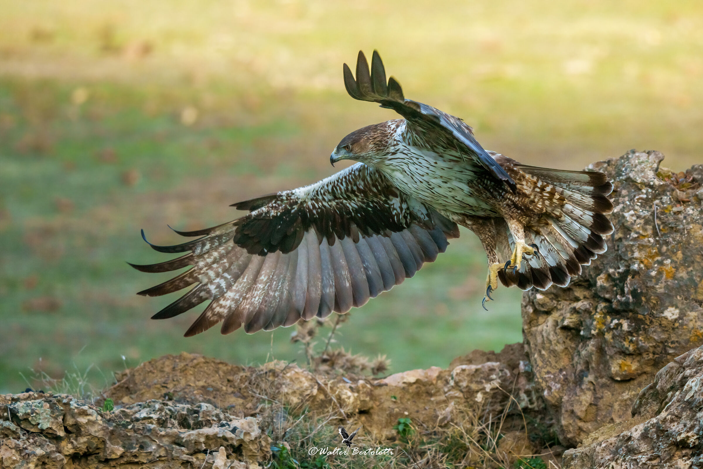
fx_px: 6893
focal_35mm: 353
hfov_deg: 5.8
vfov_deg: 3.9
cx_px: 352
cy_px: 234
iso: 2000
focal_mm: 353
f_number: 6.3
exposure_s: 1/1000
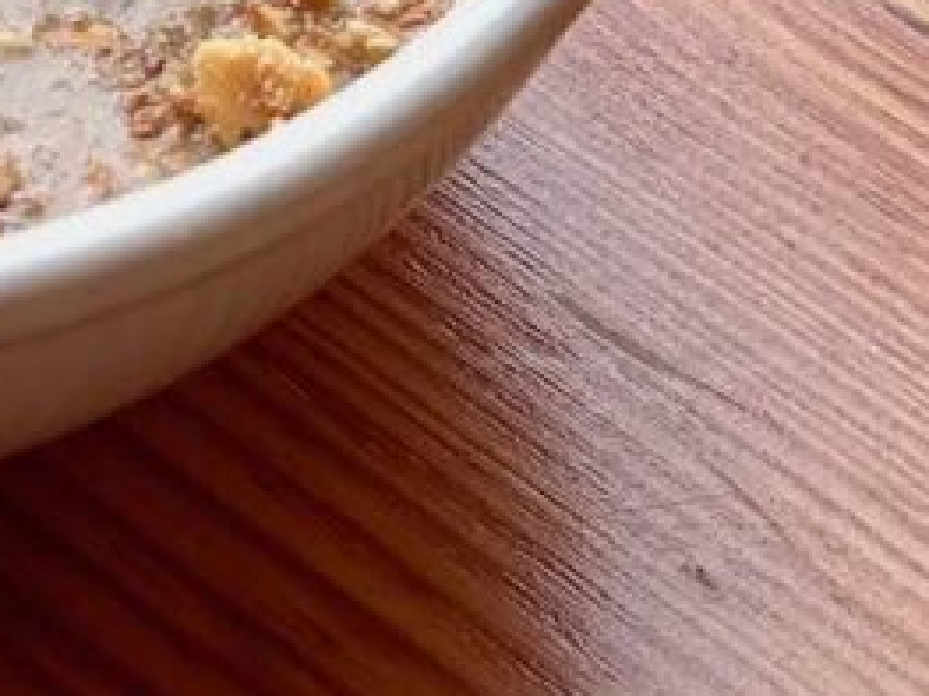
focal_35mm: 187
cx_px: -364
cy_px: -615
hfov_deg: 10.3
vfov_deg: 7.7
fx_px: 5016
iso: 64
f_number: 1.78
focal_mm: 6.76
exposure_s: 1/121
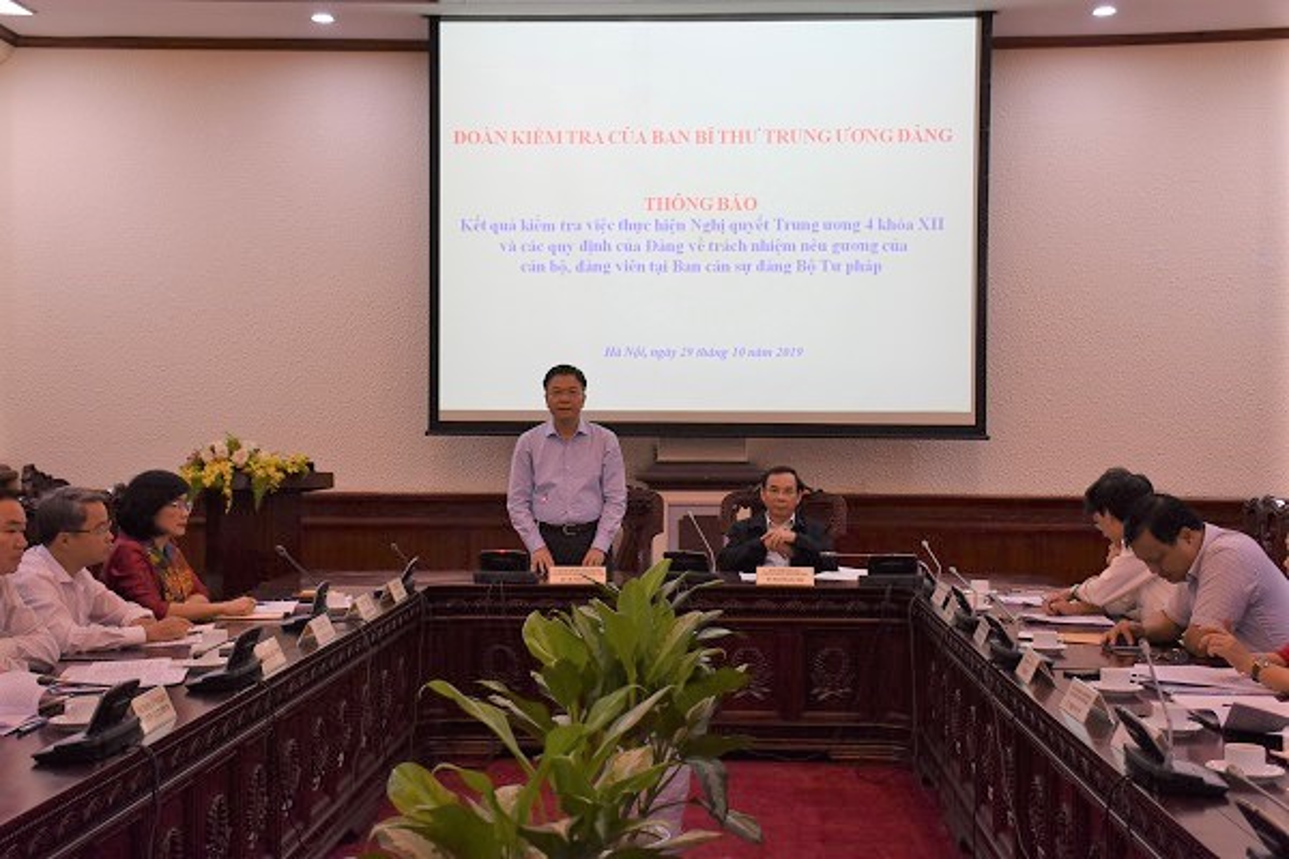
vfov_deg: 26.5
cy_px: 430
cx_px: 644
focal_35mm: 51
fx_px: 1826
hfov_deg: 38.9
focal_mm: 34
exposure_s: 1/100
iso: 800
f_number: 5
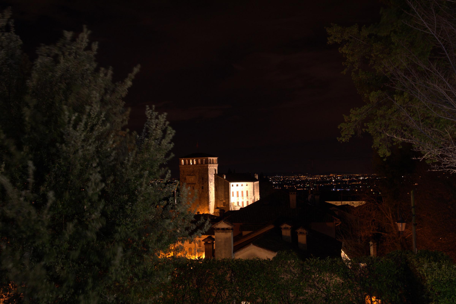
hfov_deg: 41.1
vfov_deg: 28.1
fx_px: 608
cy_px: 152
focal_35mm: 48
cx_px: 228
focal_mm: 32
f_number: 5.6
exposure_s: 13
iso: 100
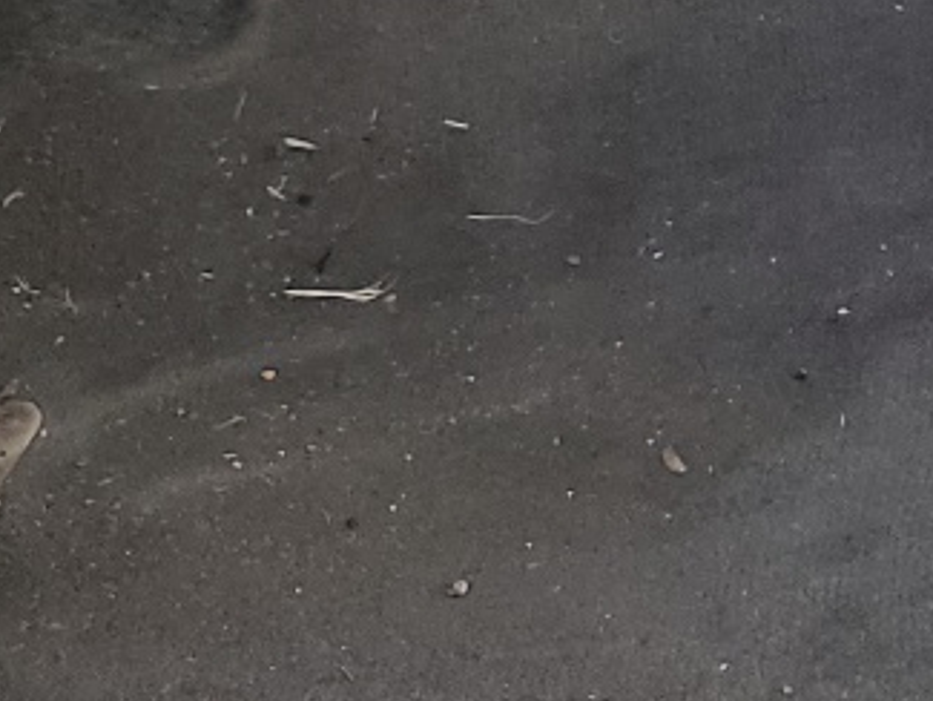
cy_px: -882
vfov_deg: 10.3
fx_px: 3451
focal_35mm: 128
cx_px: 1659
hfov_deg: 13.8
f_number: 1.5
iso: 69
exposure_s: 1/120
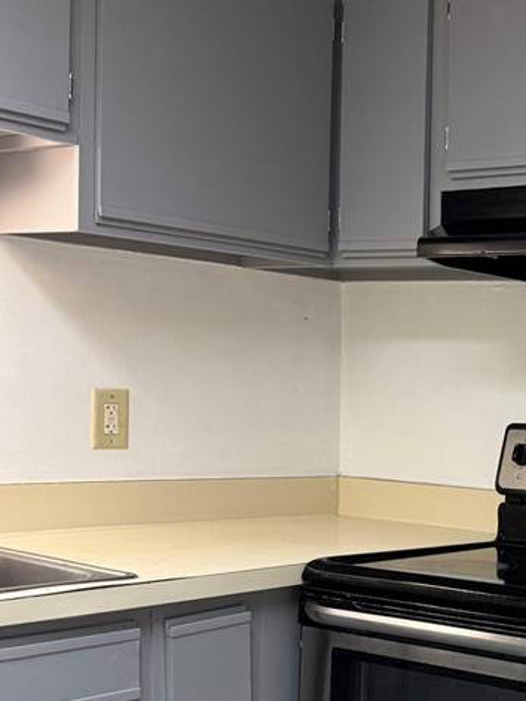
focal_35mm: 61
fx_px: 1236
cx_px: 640
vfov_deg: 31.2
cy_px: 509
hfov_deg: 22.1
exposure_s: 1/60
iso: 125
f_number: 1.78
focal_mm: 6.76
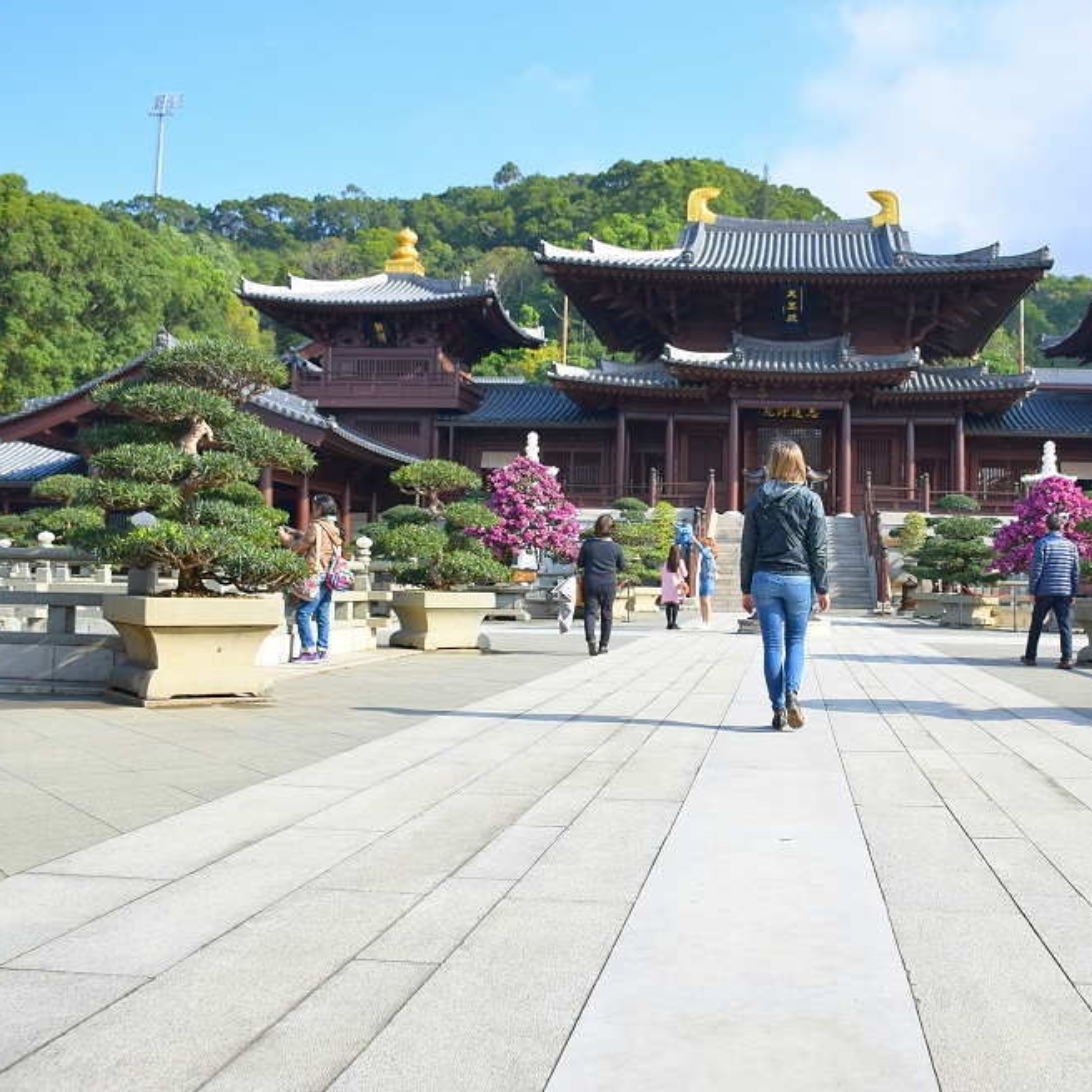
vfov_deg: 47.2
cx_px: 764
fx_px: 1249
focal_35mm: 35
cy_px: 543
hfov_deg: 46.2
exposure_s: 1/640
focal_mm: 18
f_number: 5.6
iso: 200
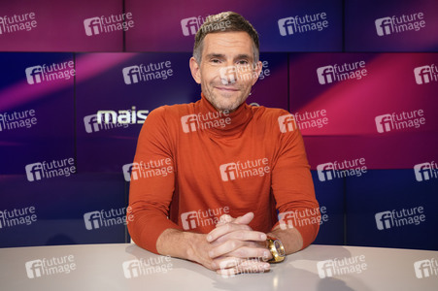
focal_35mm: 33
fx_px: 401
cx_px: 219
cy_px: 146
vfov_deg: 39.9
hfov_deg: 57.3
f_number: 4.5
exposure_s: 1/125
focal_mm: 33
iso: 1600
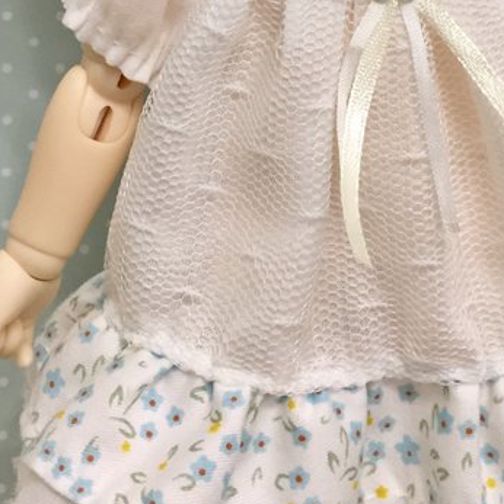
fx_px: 1219
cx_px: 299
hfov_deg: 23.3
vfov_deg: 22.4
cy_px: -7
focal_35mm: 74
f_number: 2.2
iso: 160
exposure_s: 1/33
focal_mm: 4.15
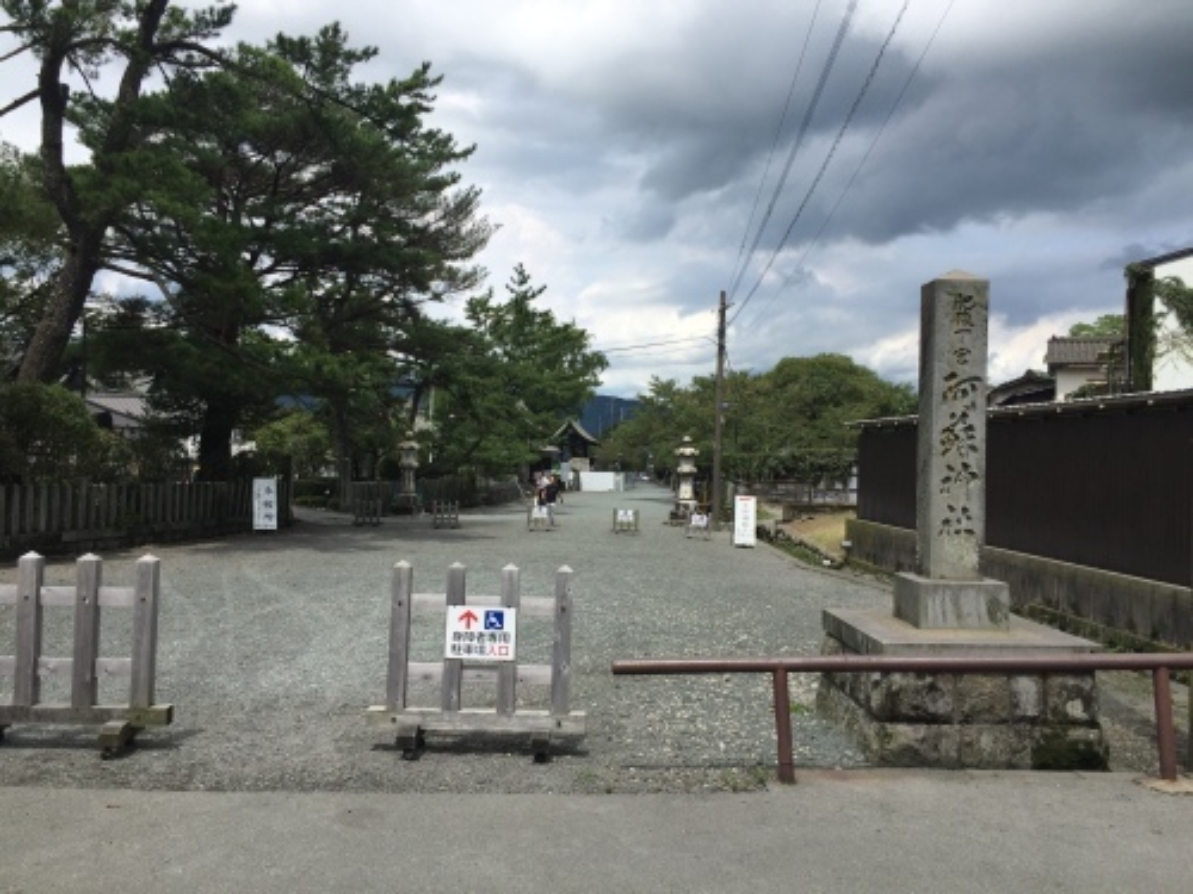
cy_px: 447
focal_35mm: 29
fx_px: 999
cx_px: 596
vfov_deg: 48.2
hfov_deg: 61.7
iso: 32
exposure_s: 1/1883
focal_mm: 4.15
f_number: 2.2
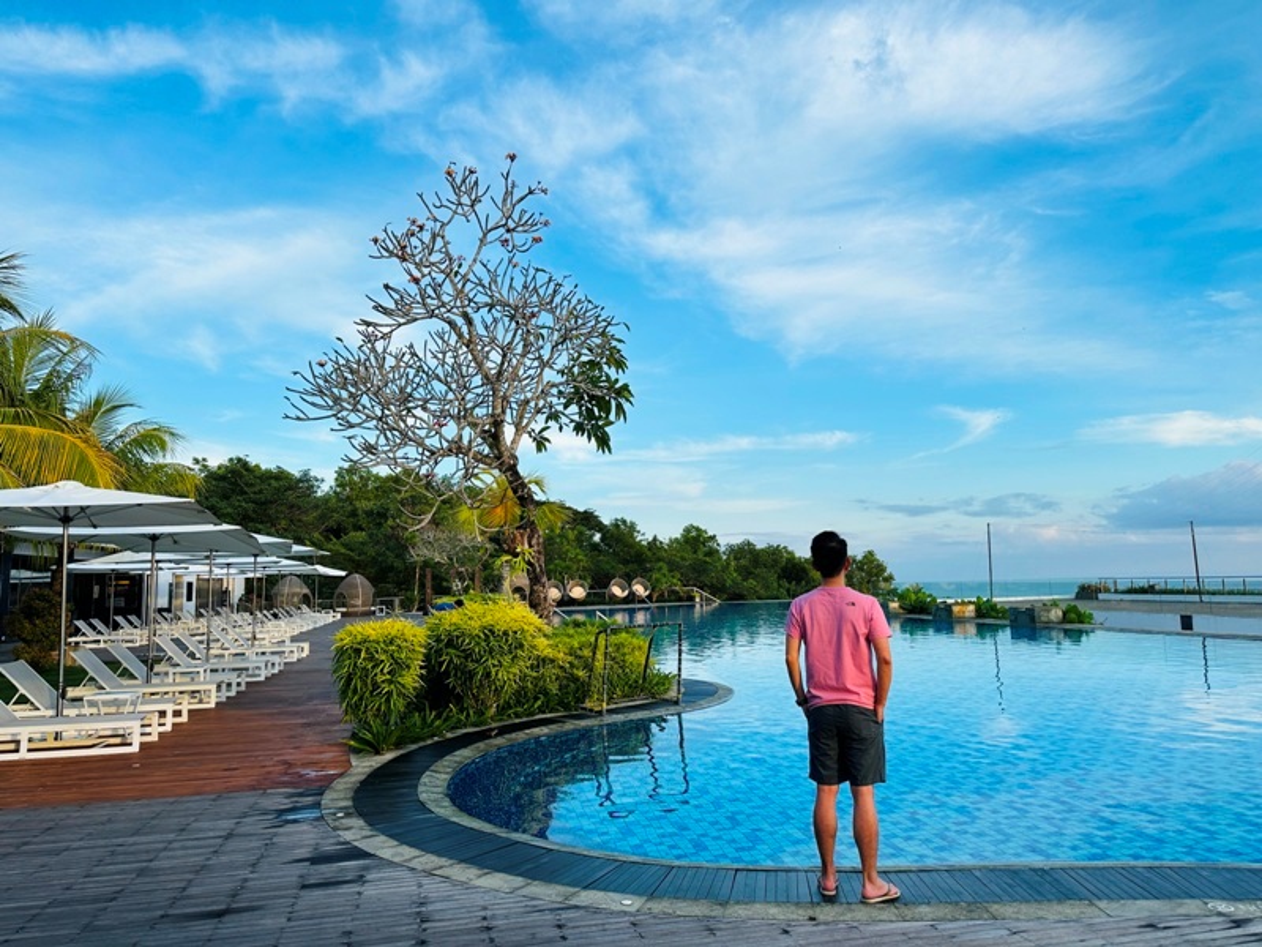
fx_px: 875
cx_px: 631
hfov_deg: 71.6
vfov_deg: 56.8
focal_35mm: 24
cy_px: 474
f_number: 1.78
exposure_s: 1/1692
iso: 80
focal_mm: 6.86
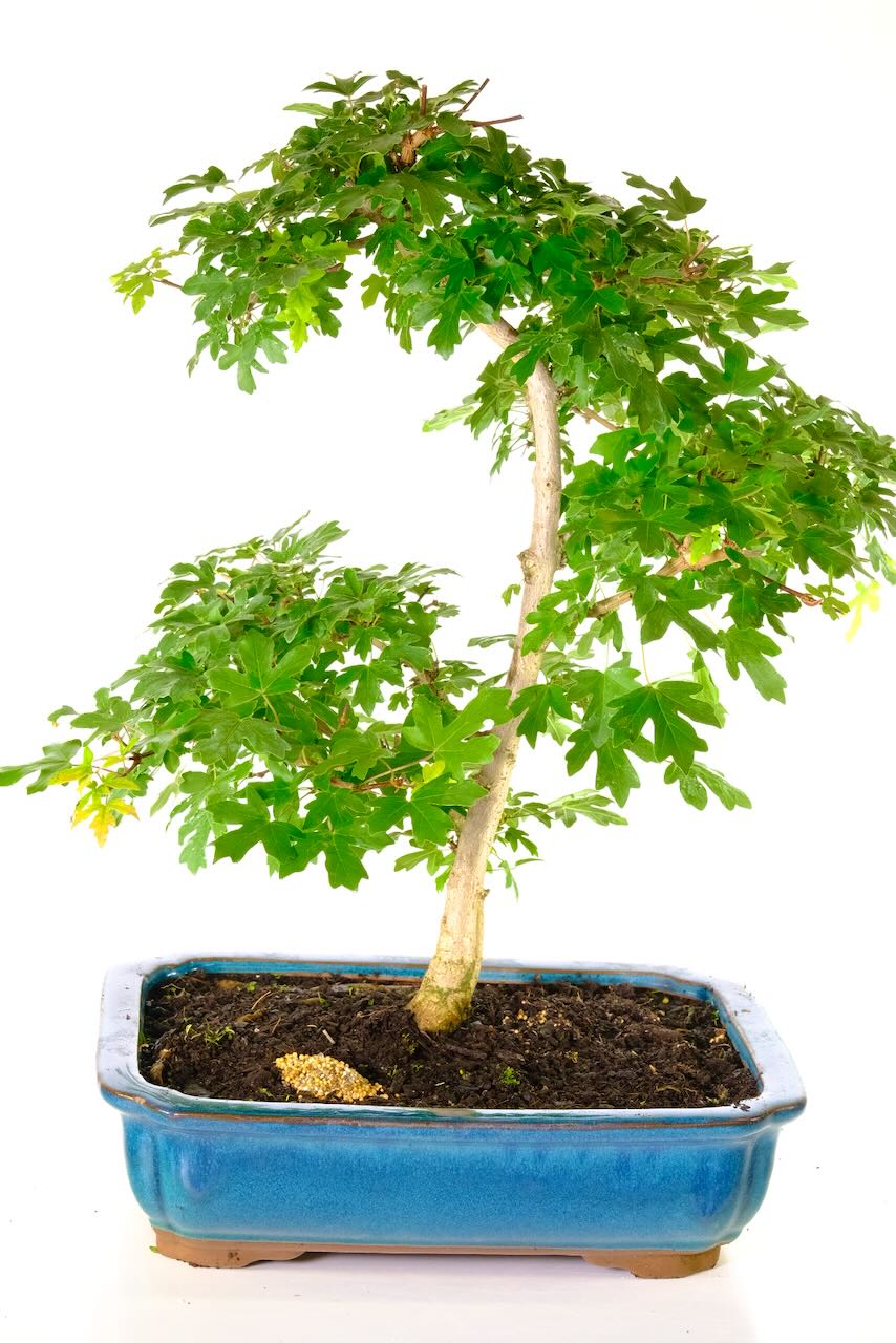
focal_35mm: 96
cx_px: 448
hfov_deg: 14.3
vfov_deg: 21.2
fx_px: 3582
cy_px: 672
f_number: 11
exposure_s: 1/13
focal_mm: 63.8
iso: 1600
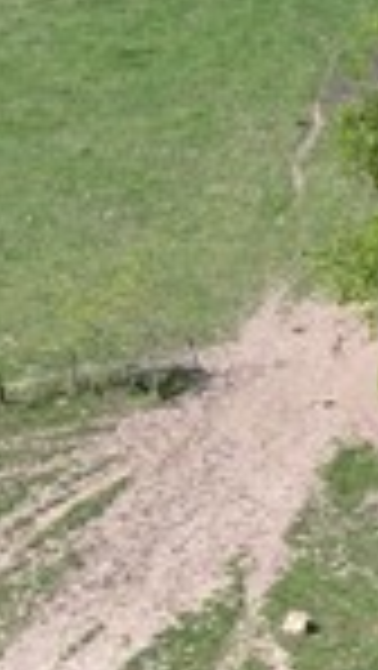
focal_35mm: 180
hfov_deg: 6.7
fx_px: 3202
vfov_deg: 11.9
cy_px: 461
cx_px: 54
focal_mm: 12.29
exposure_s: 1/2000
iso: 100
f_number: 2.8
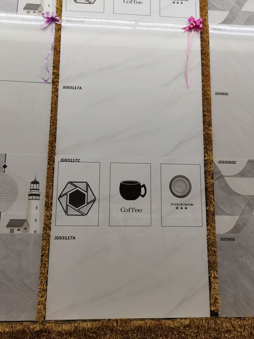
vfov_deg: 67.3
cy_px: 170
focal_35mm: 26
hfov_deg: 53.1
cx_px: 127
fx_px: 254
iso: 80
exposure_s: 1/100
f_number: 1.8
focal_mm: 5.58
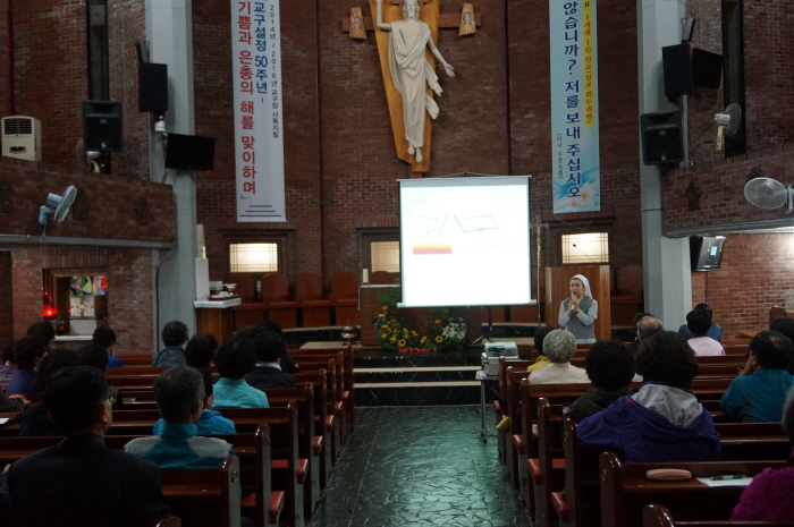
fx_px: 859
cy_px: 264
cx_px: 397
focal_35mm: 39
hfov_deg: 49.6
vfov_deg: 34.1
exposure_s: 1/40
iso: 3200
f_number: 4
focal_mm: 26
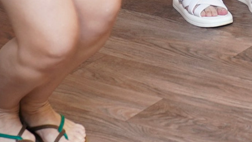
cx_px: 367
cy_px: -321
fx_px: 1284
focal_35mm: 192
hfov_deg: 10.8
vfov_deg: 5.8
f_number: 2.8
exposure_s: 1/60
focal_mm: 31
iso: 400
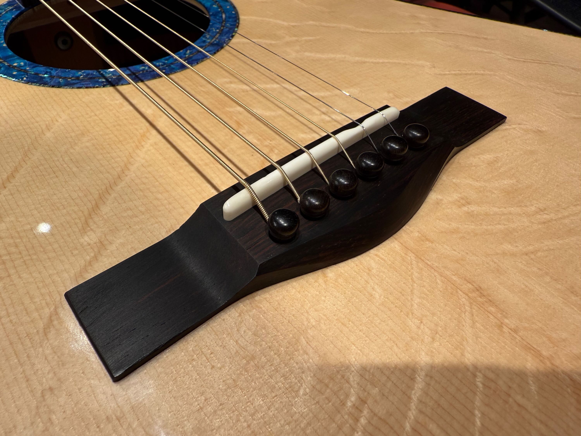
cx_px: 290
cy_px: 218
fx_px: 403
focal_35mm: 24
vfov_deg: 56.8
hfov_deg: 71.6
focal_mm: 2.22
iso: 64
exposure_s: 1/100
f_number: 2.2
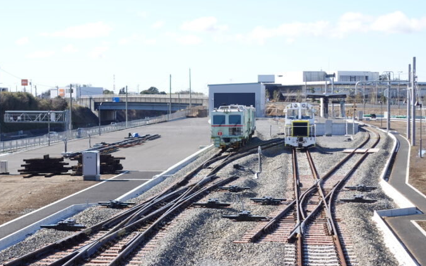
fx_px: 964
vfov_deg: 15.7
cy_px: 156
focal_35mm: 83
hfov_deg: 24.9
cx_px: 179
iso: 125
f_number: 2.8
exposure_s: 1/125
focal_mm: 20.25
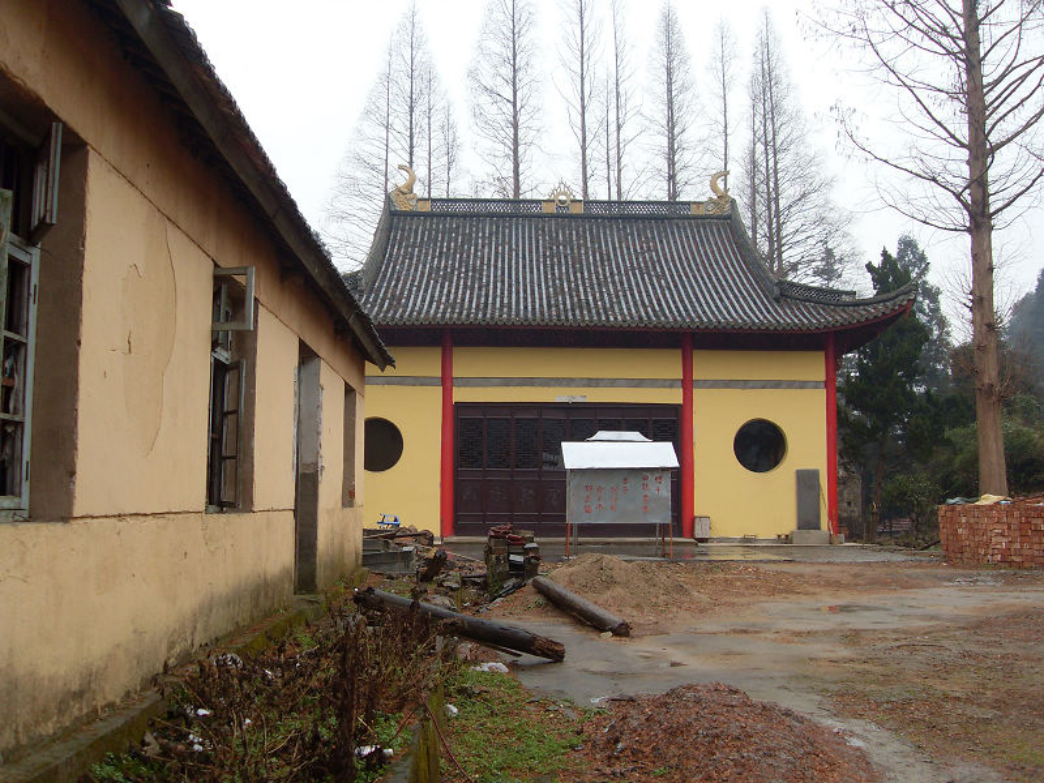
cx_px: 522
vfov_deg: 38.7
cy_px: 392
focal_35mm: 37
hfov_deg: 50.1
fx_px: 1116
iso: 80
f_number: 2.8
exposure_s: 1/90
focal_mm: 6.3
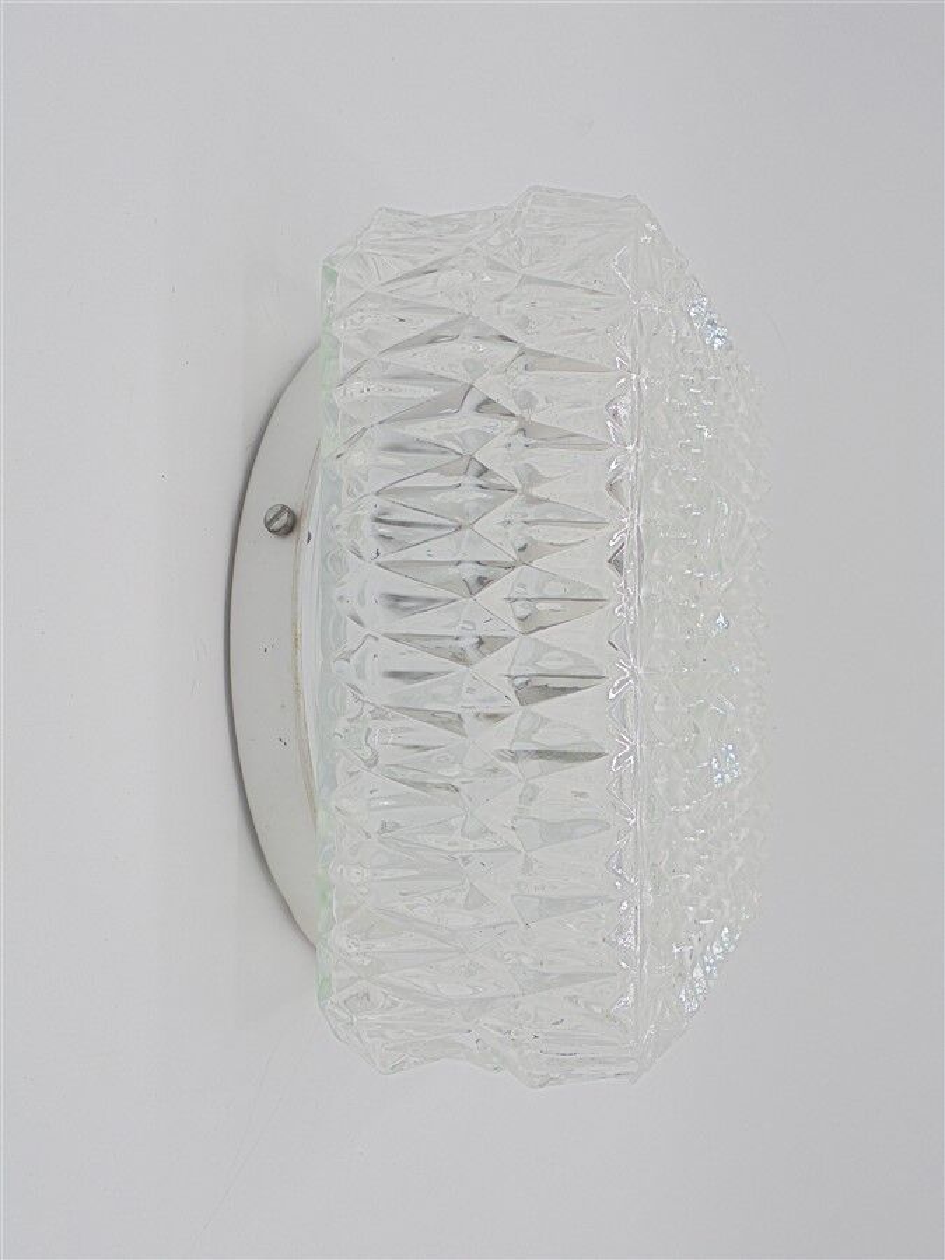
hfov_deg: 41.8
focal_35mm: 34
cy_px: 630
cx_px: 472
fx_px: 1238
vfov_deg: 54.0
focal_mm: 6.1
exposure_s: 1/320
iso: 100
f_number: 4
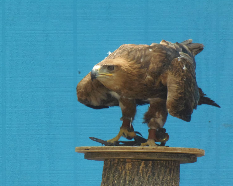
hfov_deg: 2.1
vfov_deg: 1.7
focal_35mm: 902
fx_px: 6221
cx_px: 111
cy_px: 93
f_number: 5.7
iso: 400
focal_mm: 154.8
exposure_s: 1/320
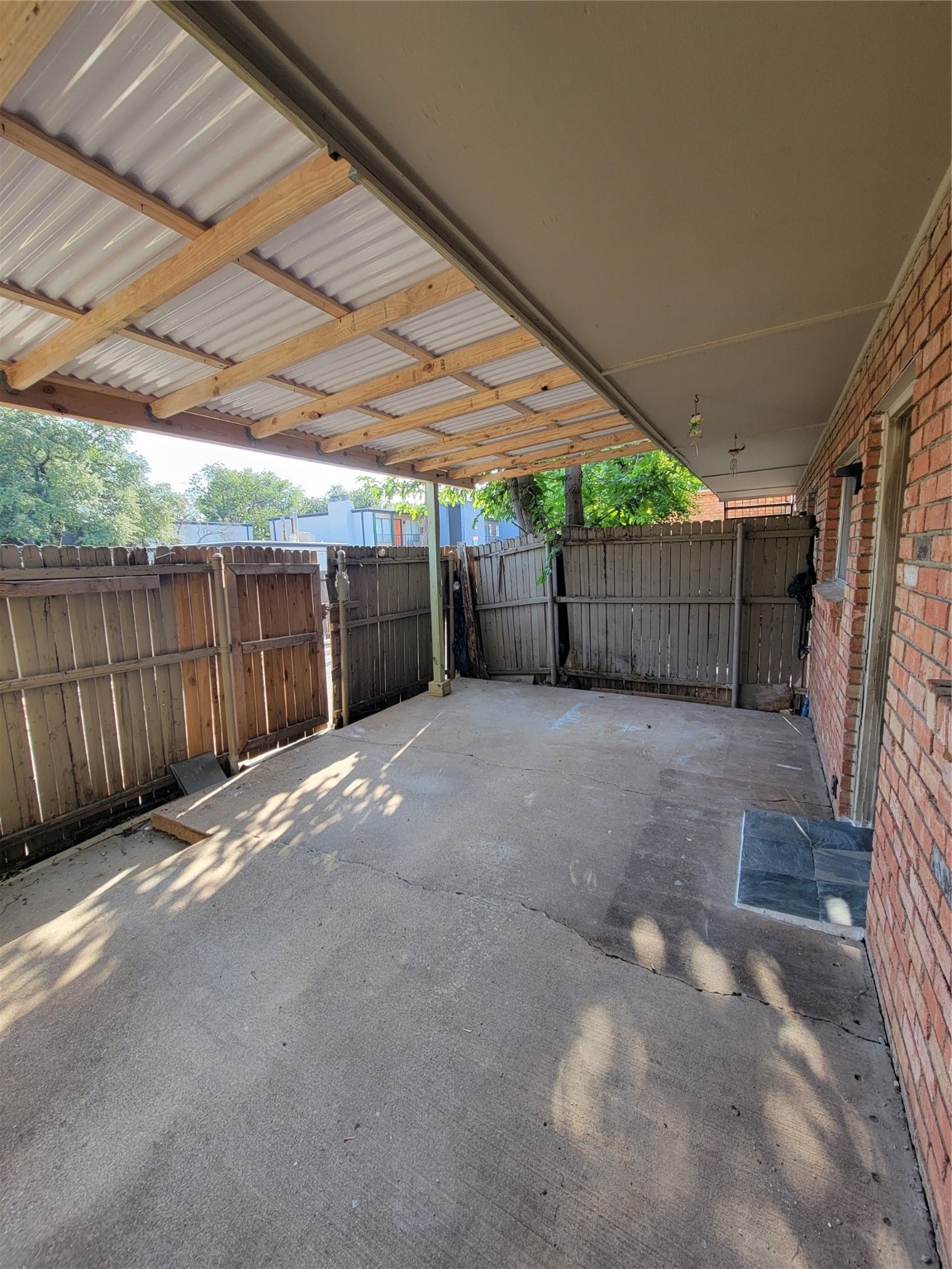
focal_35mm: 13
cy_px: 634
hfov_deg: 89.9
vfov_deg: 106.2
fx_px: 477
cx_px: 476
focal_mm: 2.2
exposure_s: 1/120
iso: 80
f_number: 2.2
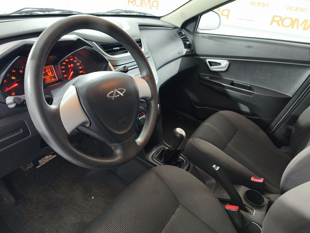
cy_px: 116
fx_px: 206
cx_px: 155
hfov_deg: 73.9
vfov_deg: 58.9
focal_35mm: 23
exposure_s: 1/33.3
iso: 640
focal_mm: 5.35
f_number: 1.7
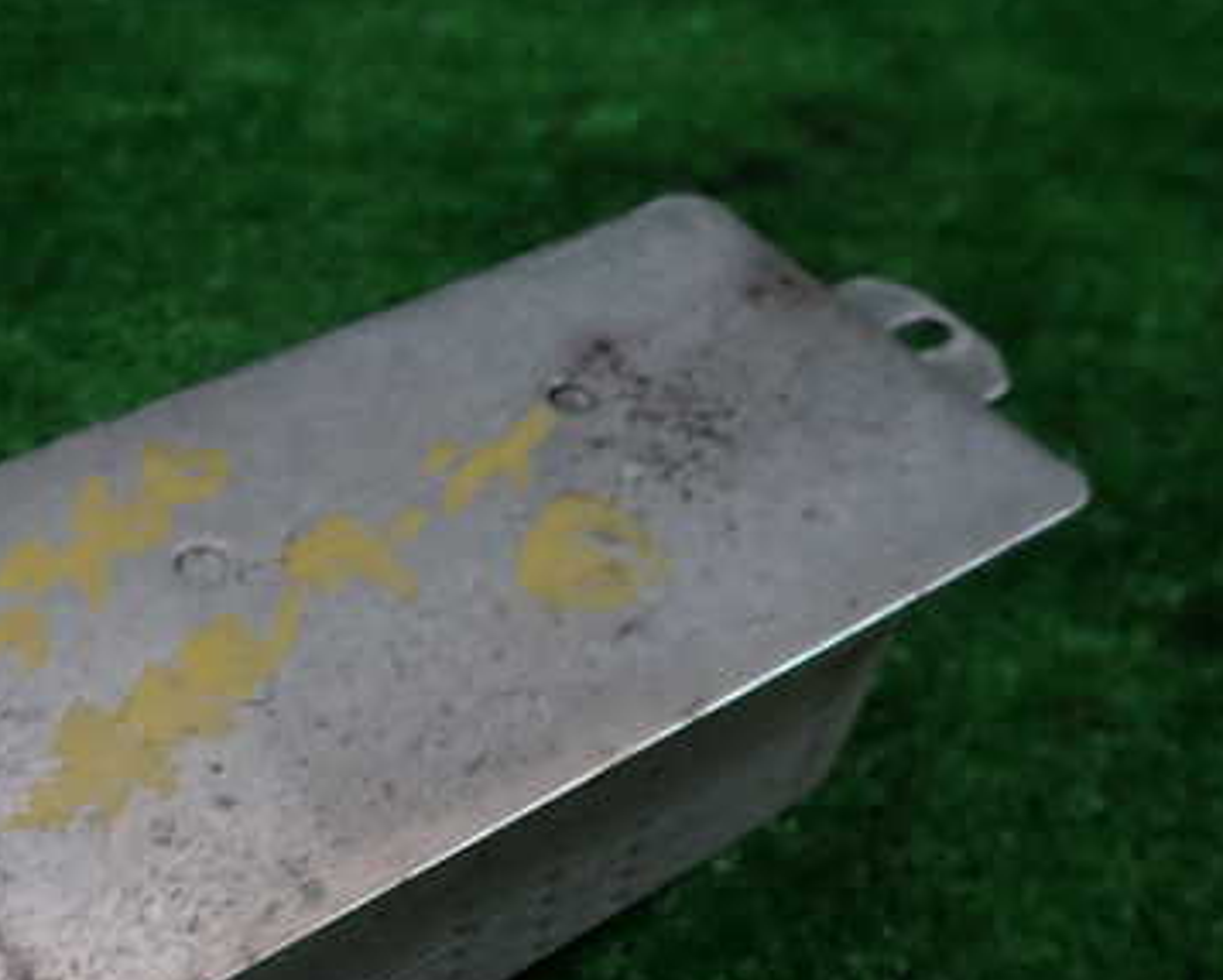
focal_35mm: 41
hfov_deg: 43.7
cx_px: 349
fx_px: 1485
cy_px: 699
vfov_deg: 35.9
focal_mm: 4.5
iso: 100
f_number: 2
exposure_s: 1/60
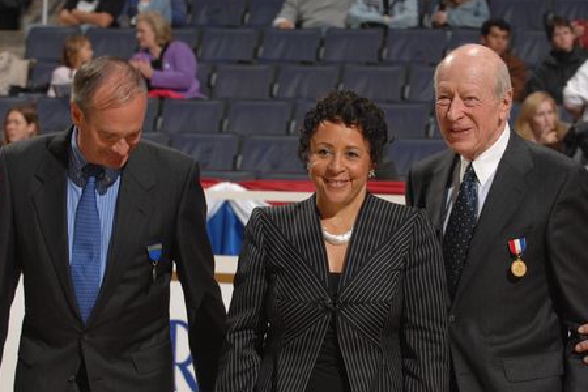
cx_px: 316
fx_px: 2433
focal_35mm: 149
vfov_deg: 9.2
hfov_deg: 13.8
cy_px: 229
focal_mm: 70
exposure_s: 1/250
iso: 320
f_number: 5
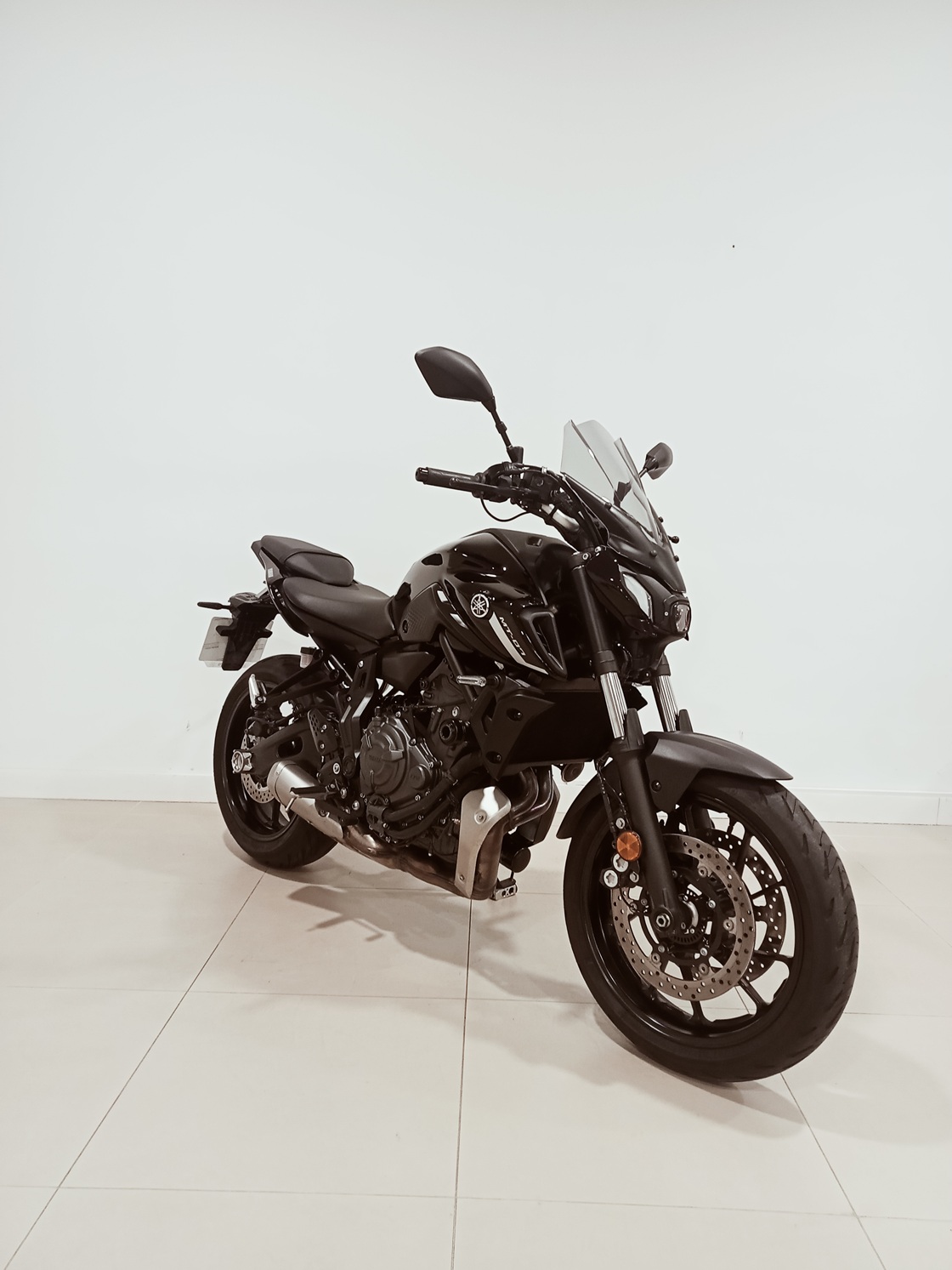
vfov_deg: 63.4
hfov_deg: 49.8
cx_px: 476
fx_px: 1027
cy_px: 635
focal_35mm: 28
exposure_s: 1/33.3
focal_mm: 3.46
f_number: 2.2
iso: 360
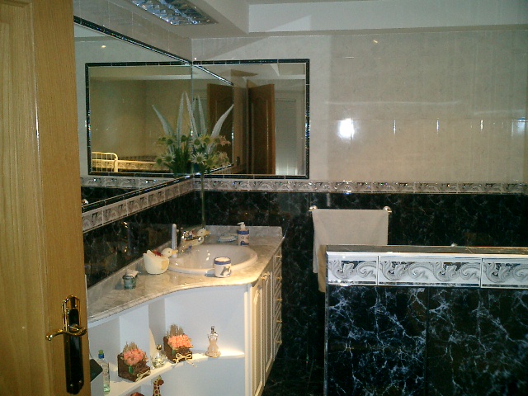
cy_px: 198
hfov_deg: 51.4
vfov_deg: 39.7
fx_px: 549
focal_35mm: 36
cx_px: 264
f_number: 3.2
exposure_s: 1/30
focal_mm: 7.5
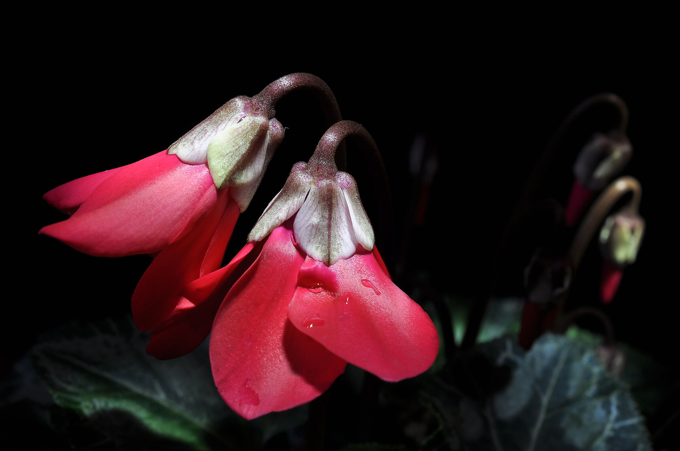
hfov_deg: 33.4
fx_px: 1132
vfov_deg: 22.6
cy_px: 226
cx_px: 340
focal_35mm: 60
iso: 200
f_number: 14
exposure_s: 8
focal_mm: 40
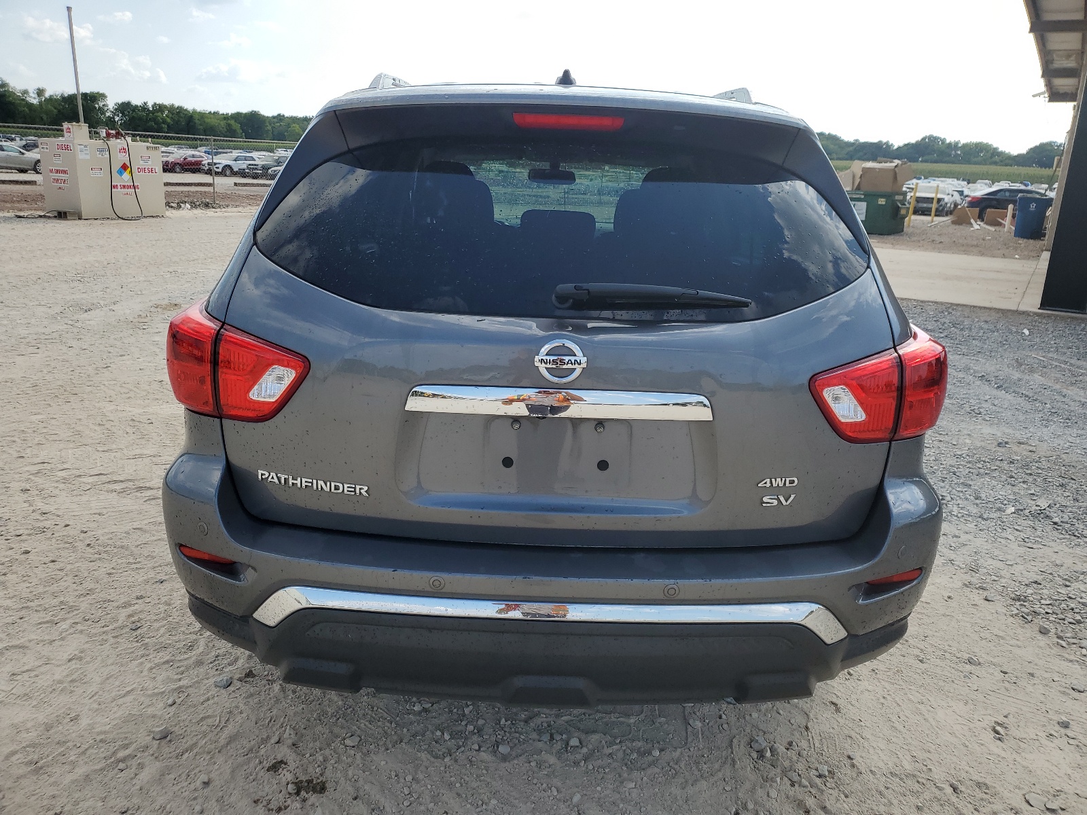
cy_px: 408
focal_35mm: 26
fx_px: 816
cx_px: 544
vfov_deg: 53.1
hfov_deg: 67.3
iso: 50
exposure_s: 1/2500
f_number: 1.5
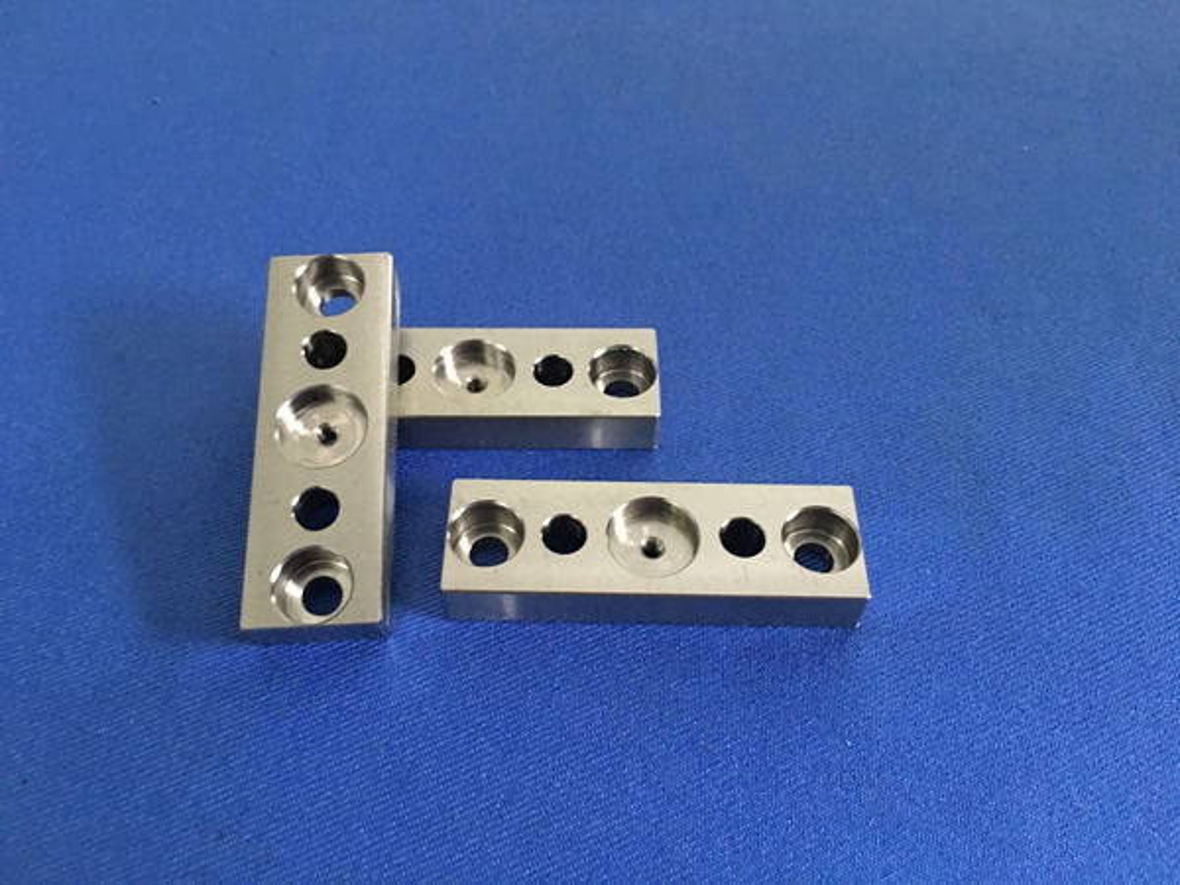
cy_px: 442
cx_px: 590
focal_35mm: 29
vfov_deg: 48.2
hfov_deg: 61.7
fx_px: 989
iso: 100
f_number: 2.2
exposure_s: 1/4
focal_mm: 4.15
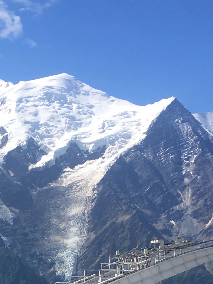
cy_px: 436
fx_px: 804
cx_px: -54
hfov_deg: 14.5
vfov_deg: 17.8
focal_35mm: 98
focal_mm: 4.15
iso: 25
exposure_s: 1/1538
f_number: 2.2
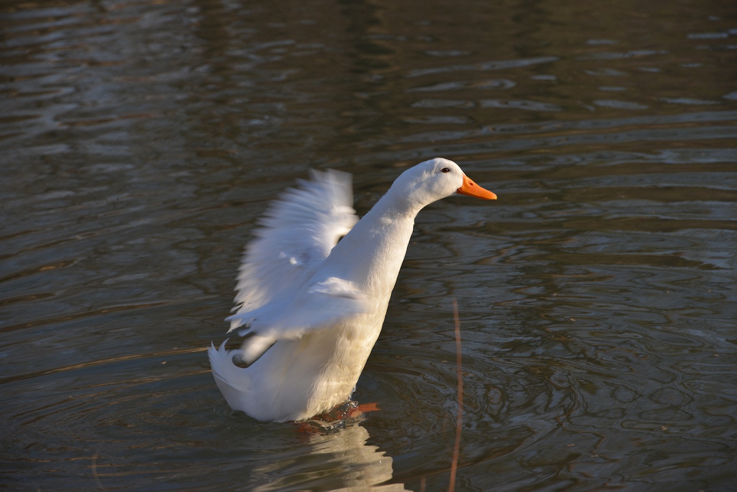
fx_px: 4095
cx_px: 368
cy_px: 246
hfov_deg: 10.3
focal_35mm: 200
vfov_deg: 6.9
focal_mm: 200
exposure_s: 1/320
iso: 200
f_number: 9
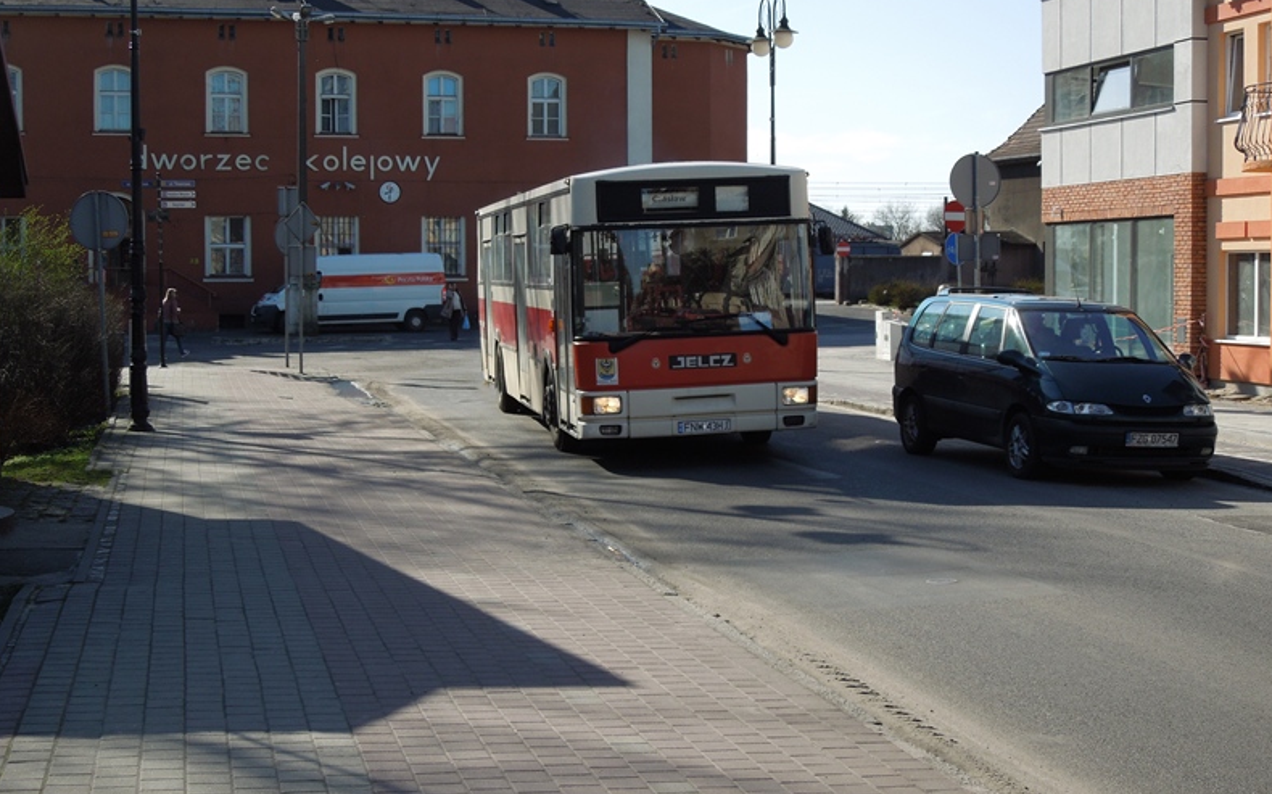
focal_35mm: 58
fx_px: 2010
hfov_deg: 35.1
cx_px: 636
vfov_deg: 22.3
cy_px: 356
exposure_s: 1/500
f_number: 4.2
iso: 100
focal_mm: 9.8
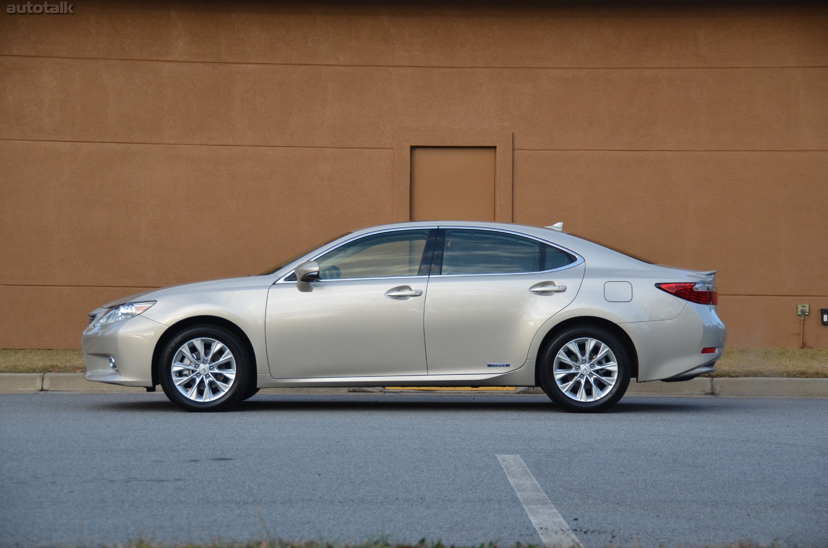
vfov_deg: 14.0
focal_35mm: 98
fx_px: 2238
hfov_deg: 21.0
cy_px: 274
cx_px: 414
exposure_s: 1/1000
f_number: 5
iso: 800
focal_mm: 65
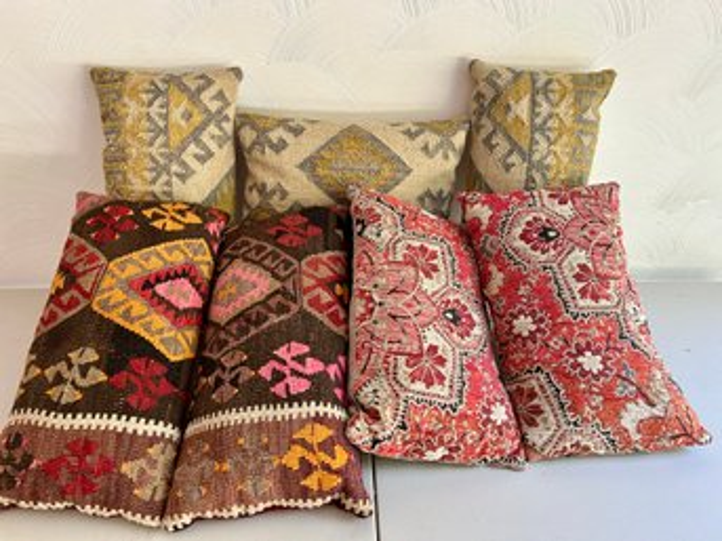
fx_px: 542
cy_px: 270
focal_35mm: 26
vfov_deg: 53.0
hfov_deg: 67.3
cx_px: 361
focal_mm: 5.7
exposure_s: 1/121
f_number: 1.5
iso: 125
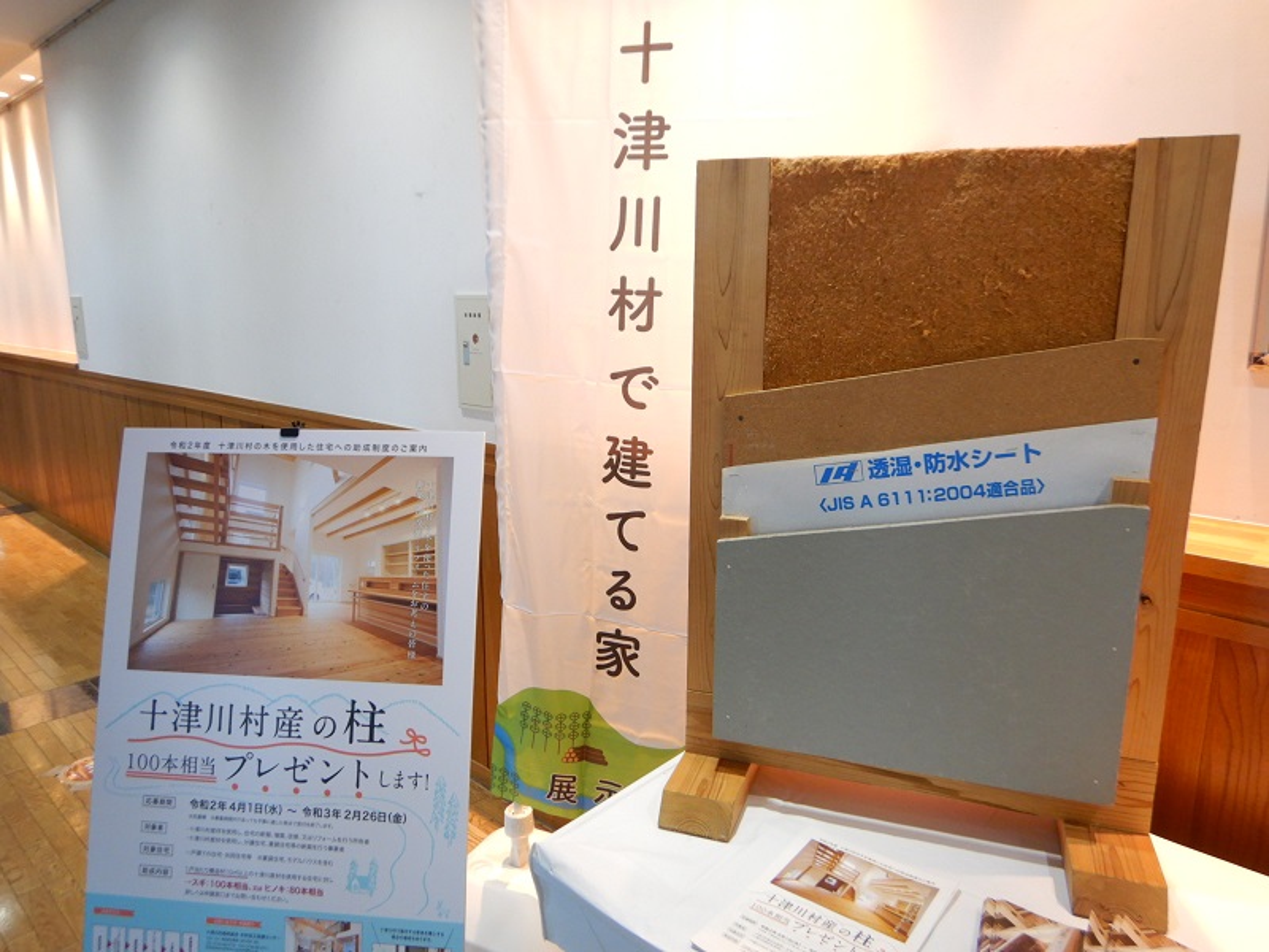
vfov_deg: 56.8
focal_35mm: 24
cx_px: 634
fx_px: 880
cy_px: 476
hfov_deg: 71.6
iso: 280
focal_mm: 4.3
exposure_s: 1/30
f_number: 2.8
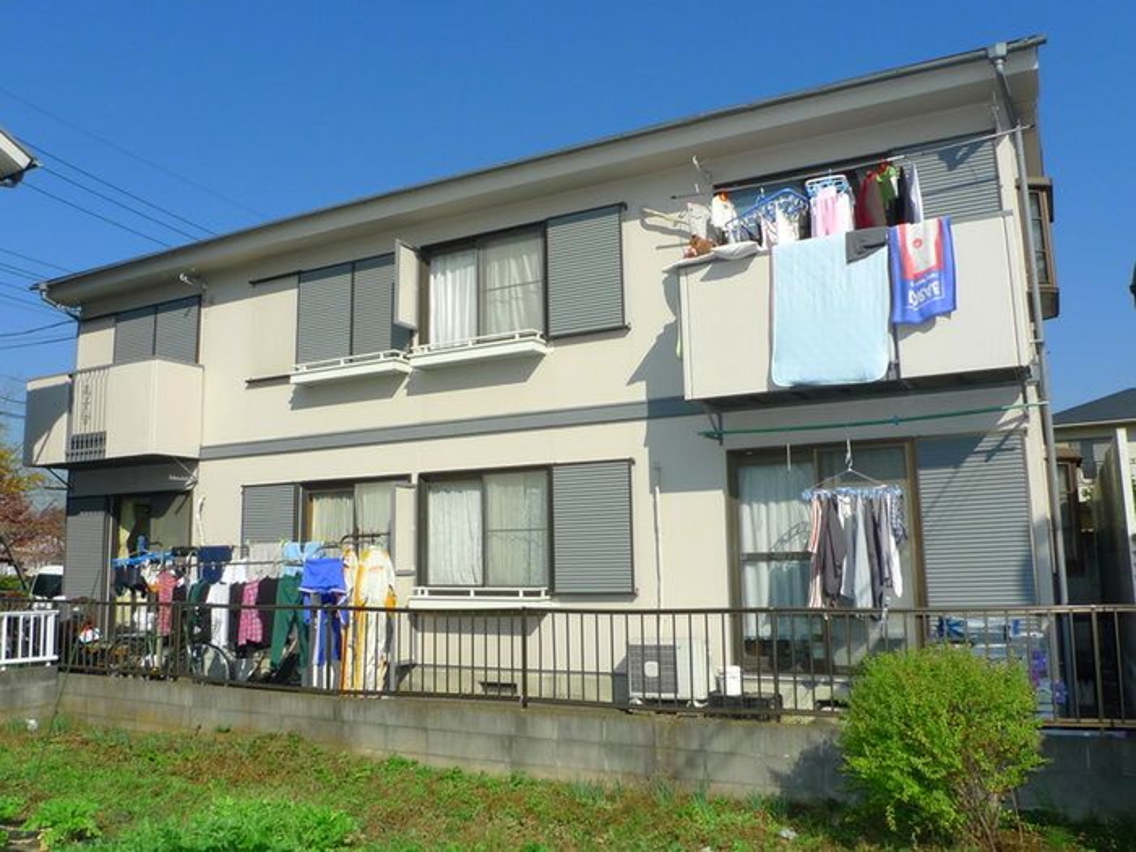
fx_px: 1181
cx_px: 568
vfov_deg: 39.7
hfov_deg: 51.4
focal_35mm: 36
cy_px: 426
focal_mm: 5.1
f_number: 4.5
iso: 100
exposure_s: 1/1000
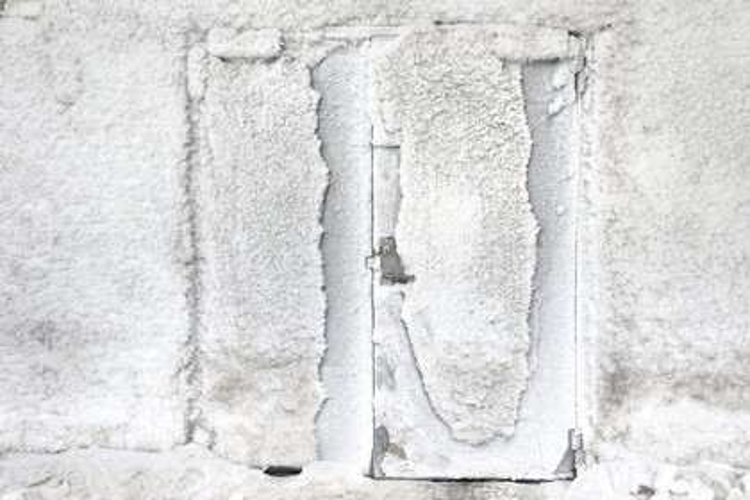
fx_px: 833
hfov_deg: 48.5
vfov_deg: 33.4
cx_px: 375
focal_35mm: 40
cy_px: 250
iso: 1600
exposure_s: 1/20
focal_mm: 40
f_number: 6.3
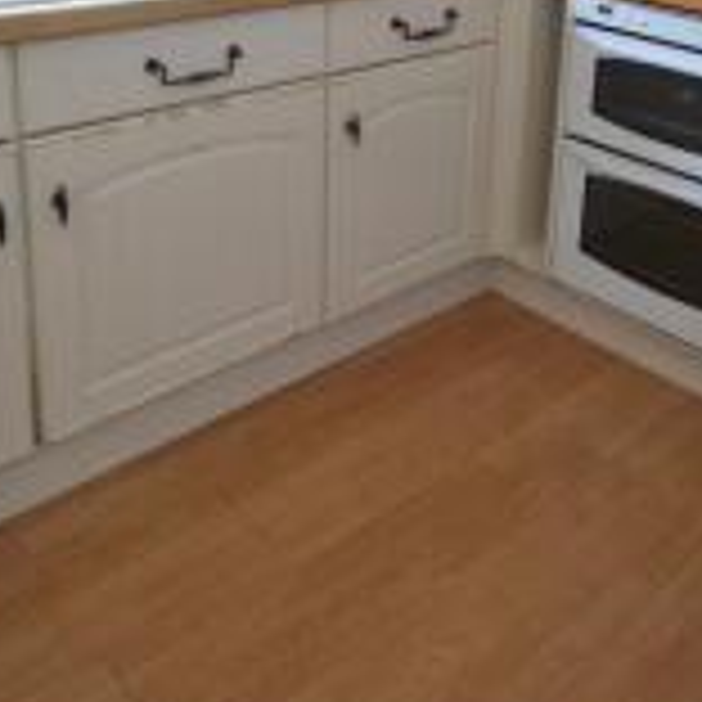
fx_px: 895
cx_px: 495
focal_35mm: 39
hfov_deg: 42.0
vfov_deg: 39.1
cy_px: 43
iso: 400
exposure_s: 1/60
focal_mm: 10
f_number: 4
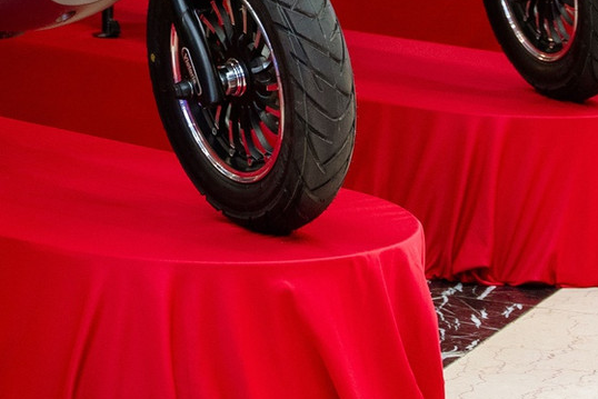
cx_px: 27
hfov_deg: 11.1
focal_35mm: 184
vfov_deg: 7.3
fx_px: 3053
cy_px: -255
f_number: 3.5
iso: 1250
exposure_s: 1/160
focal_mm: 51.5
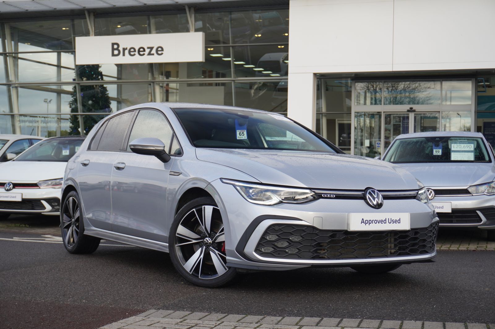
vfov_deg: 25.7
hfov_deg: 37.9
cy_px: 164
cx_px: 248
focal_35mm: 52
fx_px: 721
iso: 160
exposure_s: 1/160
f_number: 5.6
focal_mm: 35
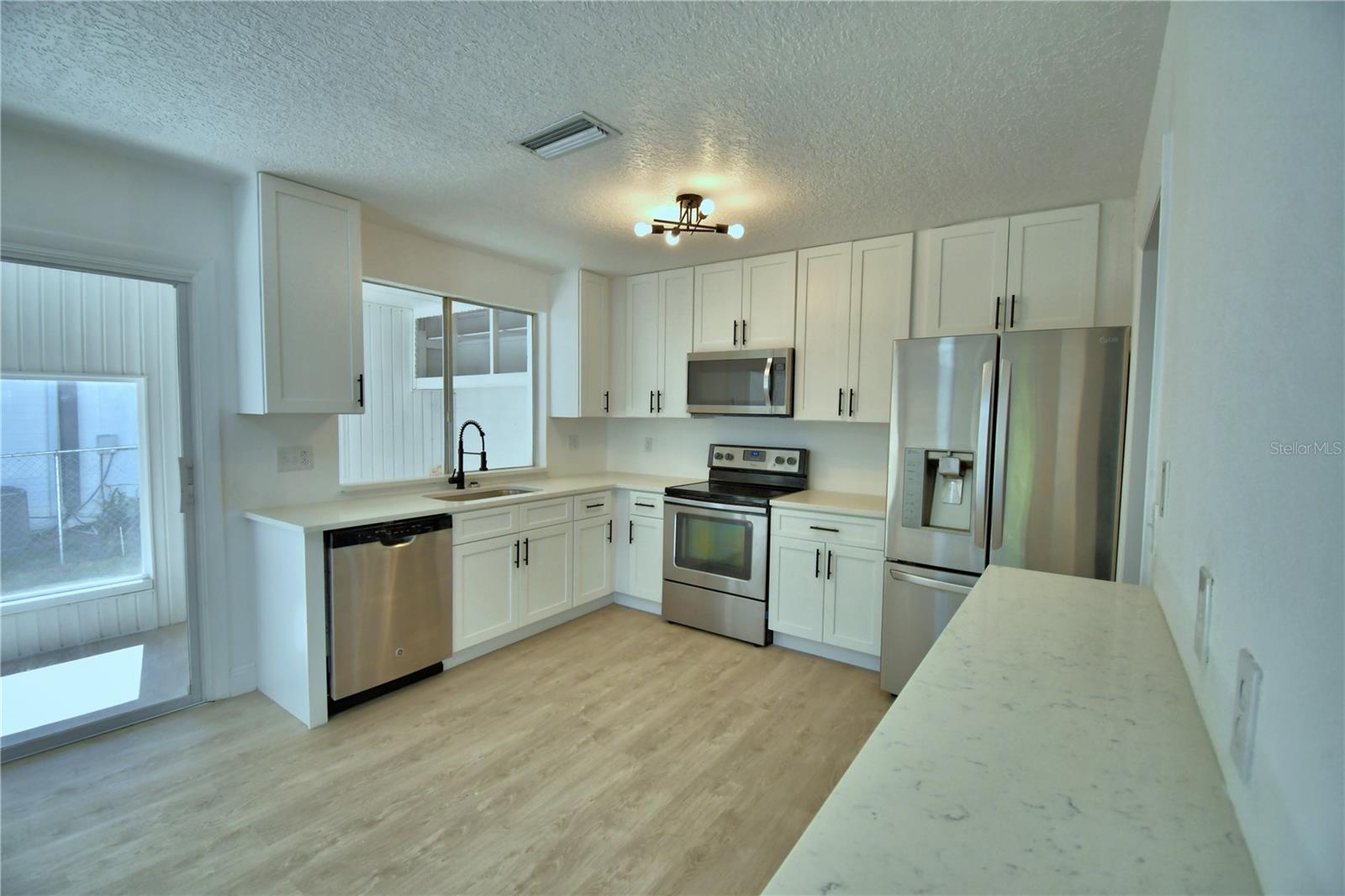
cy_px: 448
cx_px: 672
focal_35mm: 15
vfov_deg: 77.3
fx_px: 560
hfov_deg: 100.4
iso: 200
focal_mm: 10
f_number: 4.5
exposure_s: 1/125
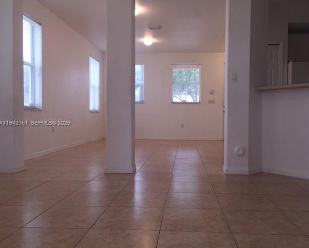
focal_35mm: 31
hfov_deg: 57.1
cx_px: 167
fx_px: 284
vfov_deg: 47.2
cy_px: 123
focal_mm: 4.15
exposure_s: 1/32
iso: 32
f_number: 2.2
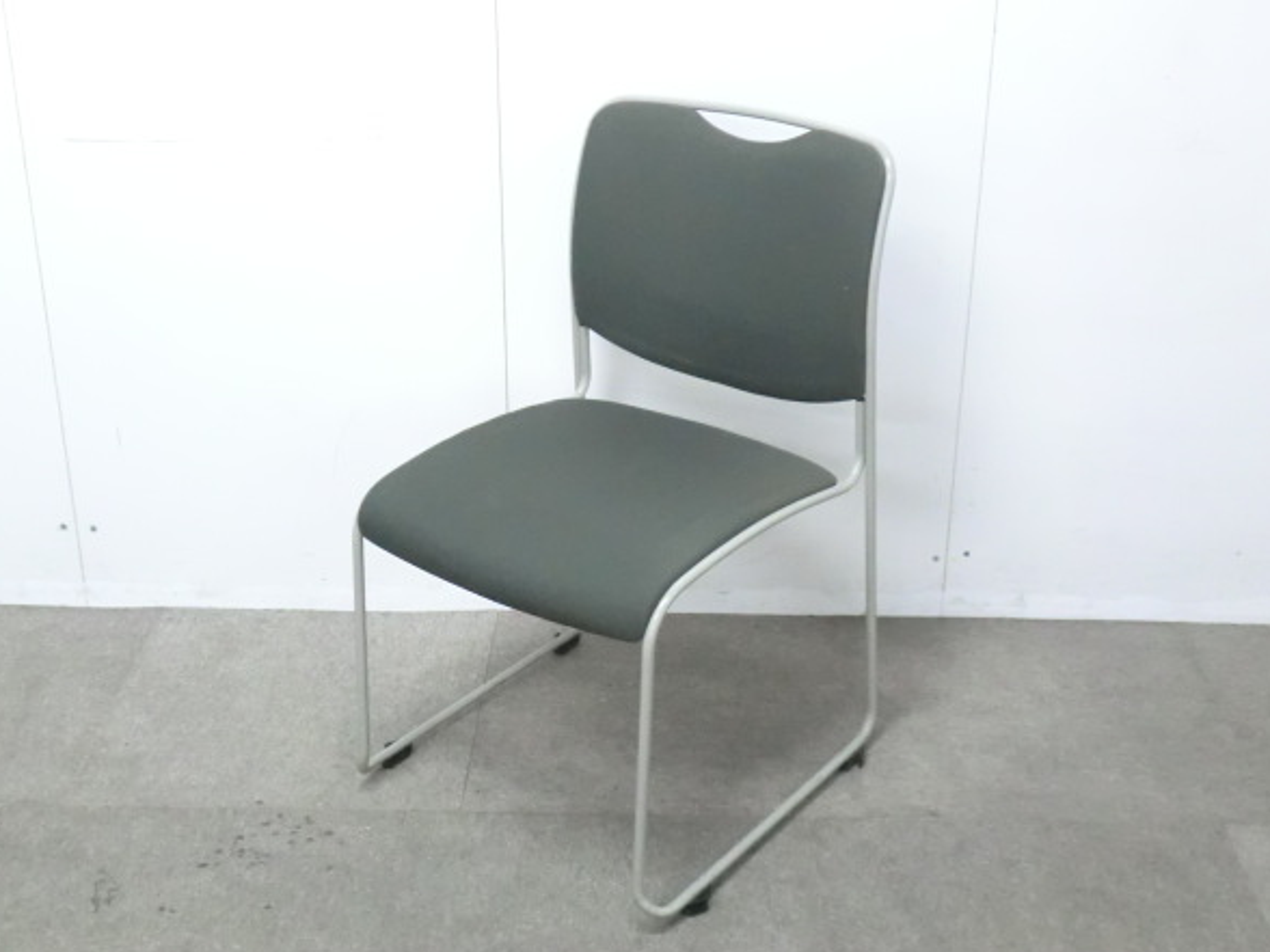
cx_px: 626
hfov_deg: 38.9
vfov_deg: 29.7
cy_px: 445
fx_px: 1798
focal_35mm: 49
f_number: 4.3
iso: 800
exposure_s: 1/30
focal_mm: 8.2
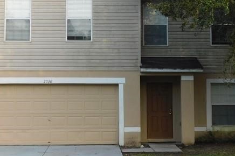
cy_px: 68
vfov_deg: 15.5
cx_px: 103
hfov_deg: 23.1
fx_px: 574
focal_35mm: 88
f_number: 3.5
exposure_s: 1/160
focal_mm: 6.3
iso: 125
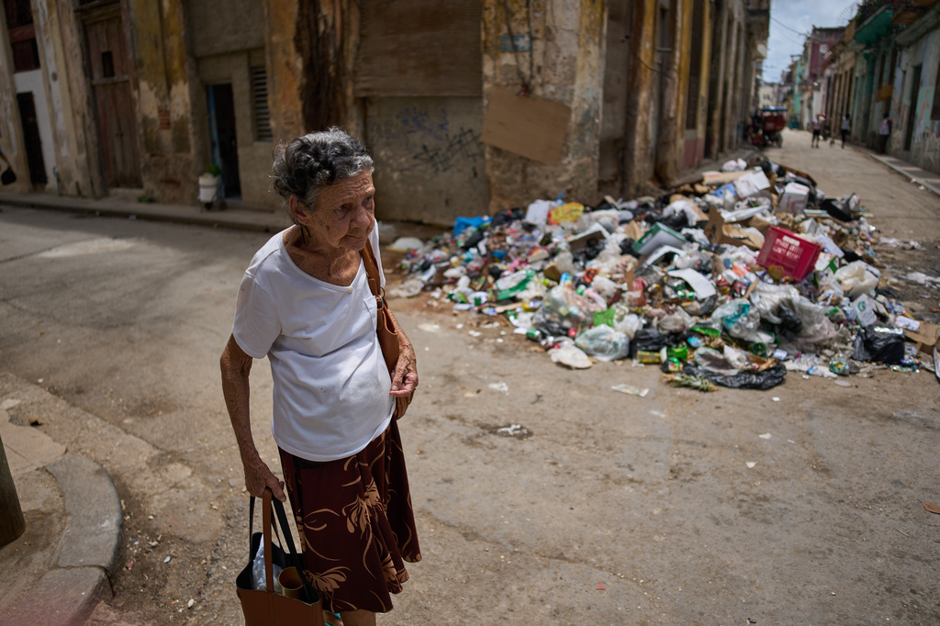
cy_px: 313
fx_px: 626
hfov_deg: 73.8
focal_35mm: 24
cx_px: 470
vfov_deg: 53.1
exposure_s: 1/3200
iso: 100
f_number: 2
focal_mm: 24
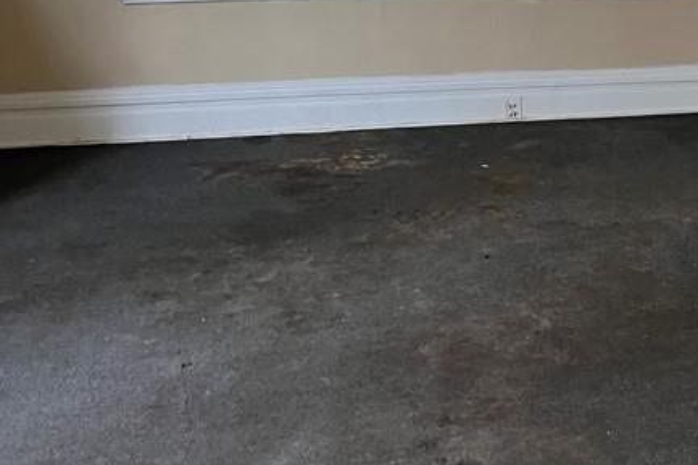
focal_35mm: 64
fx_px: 1240
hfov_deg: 28.5
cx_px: 774
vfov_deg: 20.5
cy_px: -10
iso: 125
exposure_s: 1/61
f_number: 1.5
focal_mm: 5.7
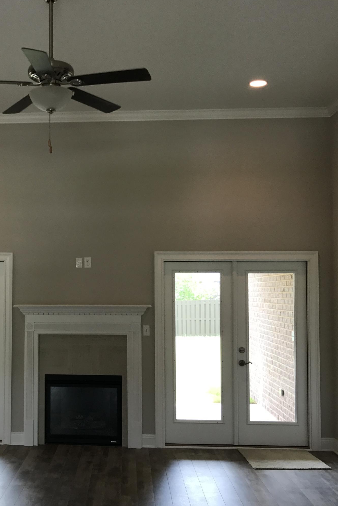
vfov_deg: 44.5
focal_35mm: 44
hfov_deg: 30.0
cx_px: 84
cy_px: 276
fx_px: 620
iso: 32
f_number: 1.8
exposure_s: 1/60
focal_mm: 3.99
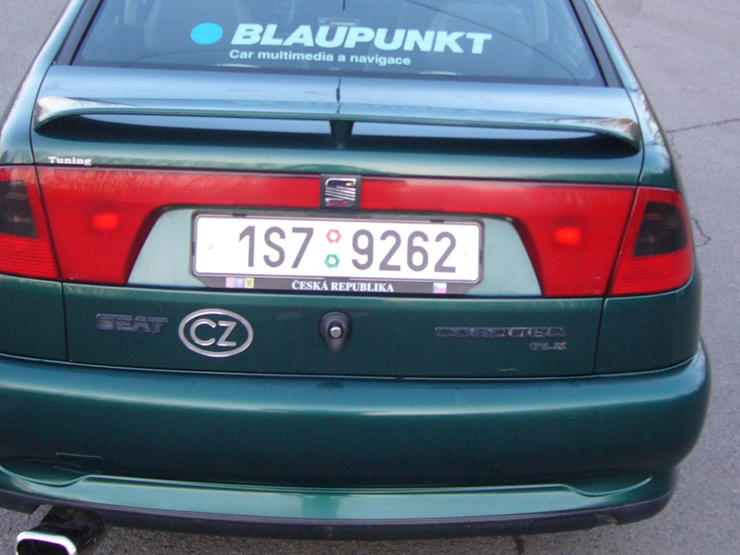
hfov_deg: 36.1
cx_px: 398
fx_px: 1133
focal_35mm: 53
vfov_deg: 27.4
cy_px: 191
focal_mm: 5.8
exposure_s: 1/40
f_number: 2.8
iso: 100
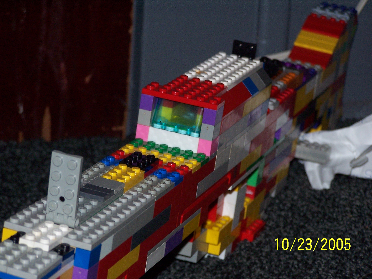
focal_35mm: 159
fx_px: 1709
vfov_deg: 9.3
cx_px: 186
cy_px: 140
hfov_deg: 12.4
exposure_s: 1/125
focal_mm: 26.4
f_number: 3.2
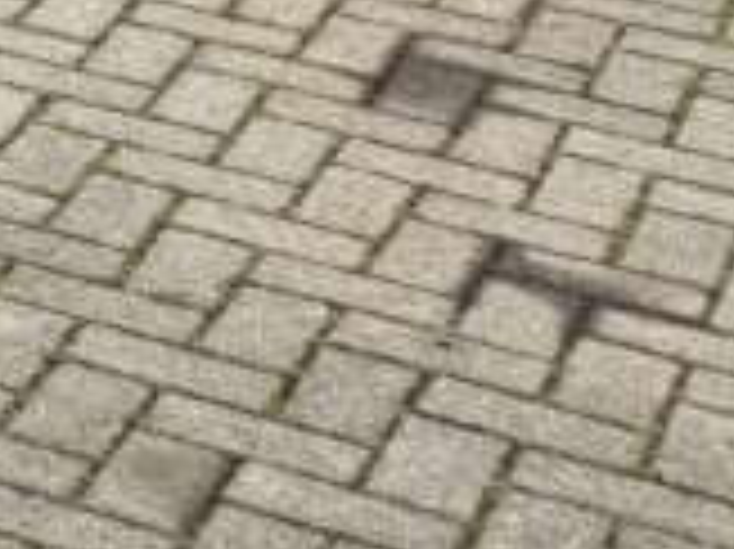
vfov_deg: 7.9
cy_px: -1148
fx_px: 3369
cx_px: -1554
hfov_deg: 9.4
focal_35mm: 159
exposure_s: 1/3759
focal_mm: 6.76
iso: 80
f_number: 1.78
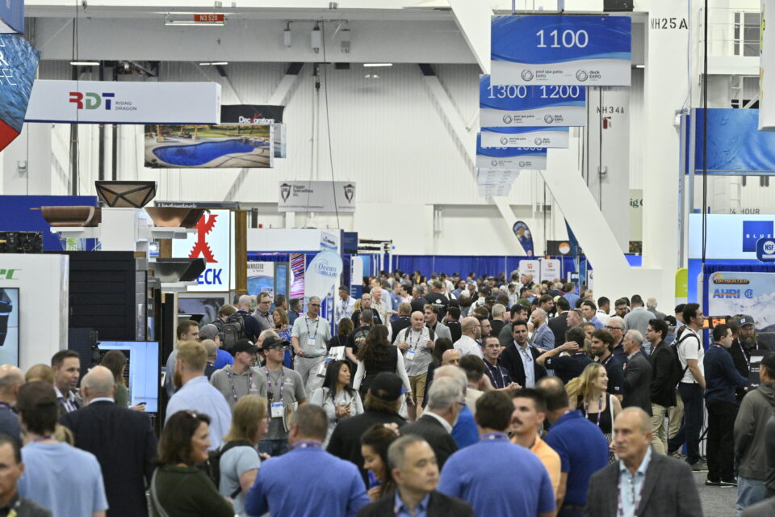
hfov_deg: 6.9
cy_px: 258
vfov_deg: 4.6
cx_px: 388
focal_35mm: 300
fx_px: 6458
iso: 2500
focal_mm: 300
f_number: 11
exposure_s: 1/320
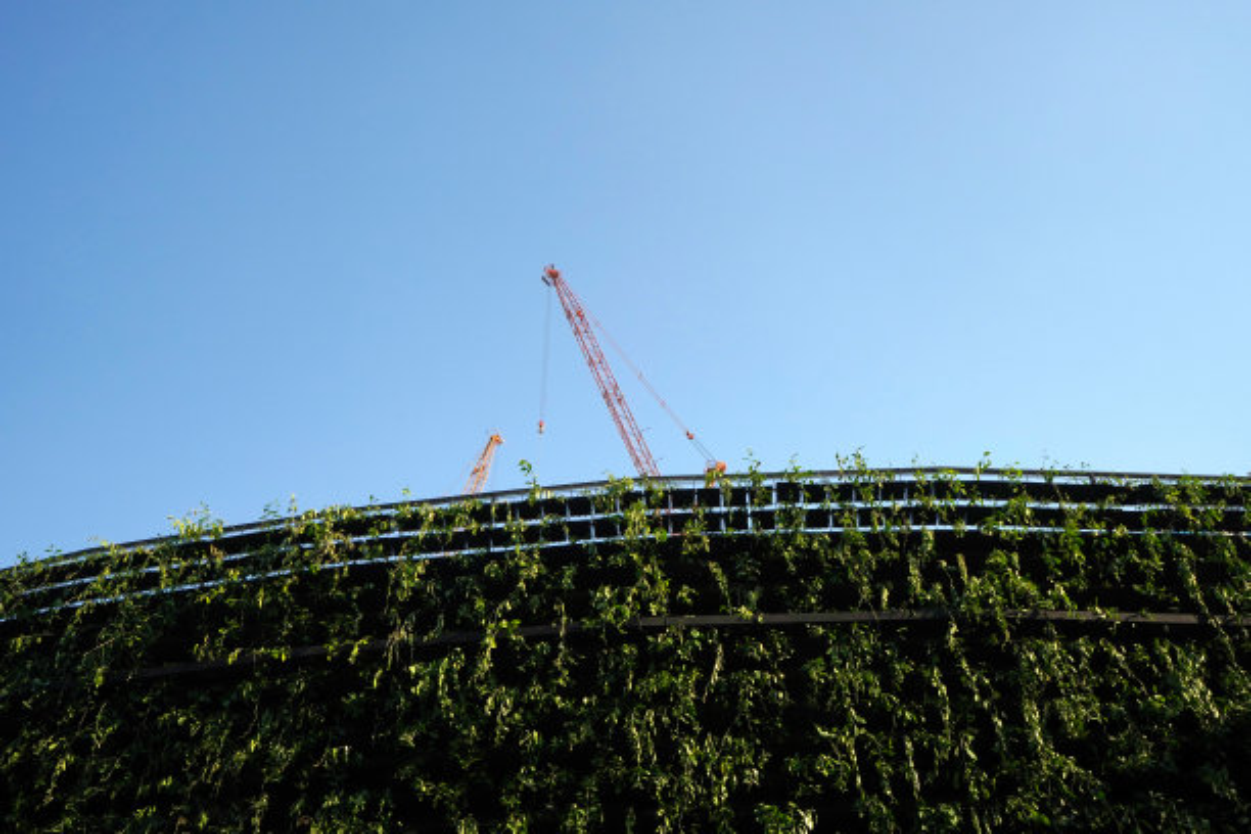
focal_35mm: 34
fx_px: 1181
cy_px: 417
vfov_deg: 38.9
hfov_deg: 55.8
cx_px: 626
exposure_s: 1/250
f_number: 25
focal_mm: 34
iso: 640
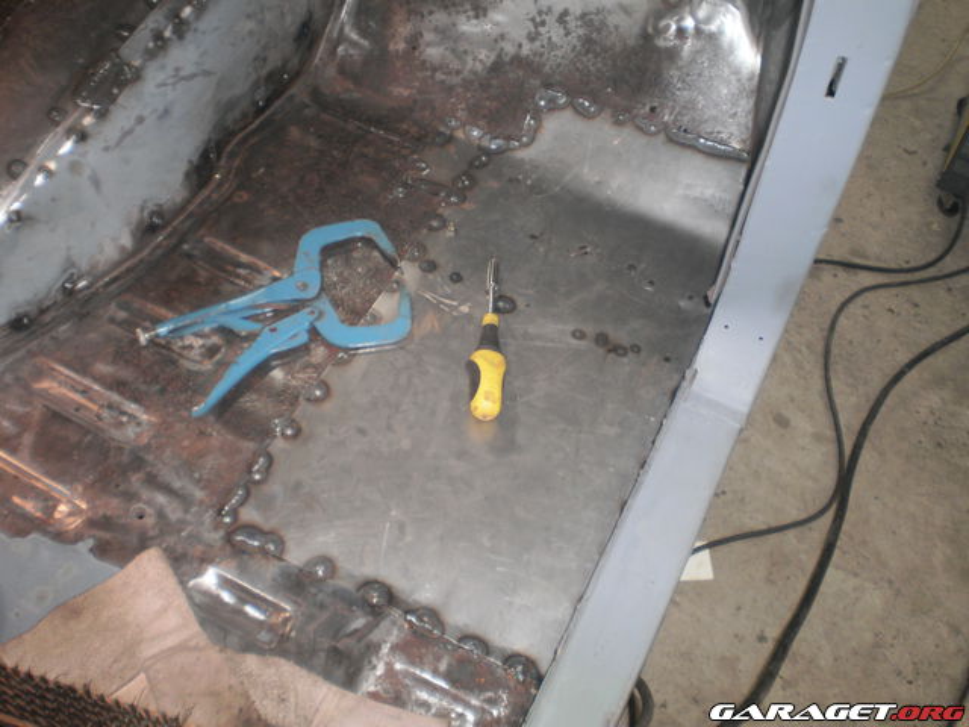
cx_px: 484
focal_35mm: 36
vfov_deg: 39.7
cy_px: 364
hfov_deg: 51.4
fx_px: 1008
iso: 125
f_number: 3.1
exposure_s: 1/30
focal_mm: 6.3
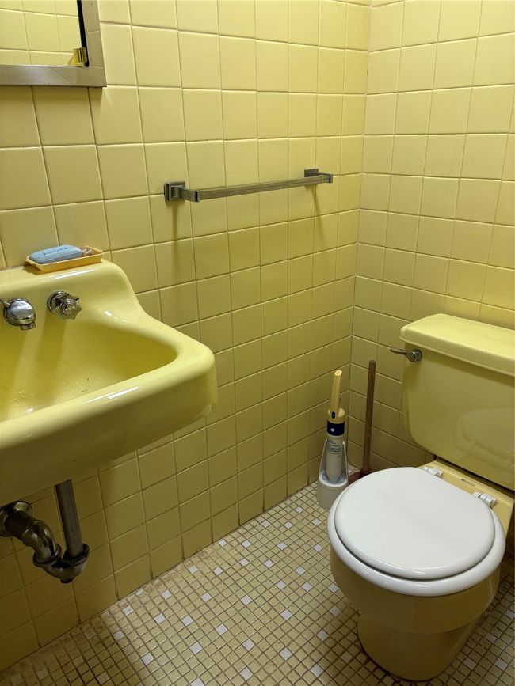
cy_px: 343
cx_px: 258
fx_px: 516
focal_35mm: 26
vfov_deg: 67.3
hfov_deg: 53.1
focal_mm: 5.96
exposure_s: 1/60
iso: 100
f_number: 1.6
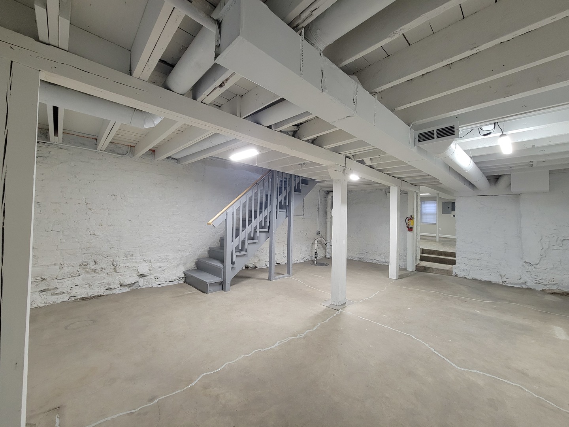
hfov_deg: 106.2
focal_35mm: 13
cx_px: 284
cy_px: 214
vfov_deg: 89.9
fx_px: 214
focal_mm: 2.2
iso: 320
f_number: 2.2
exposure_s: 1/60
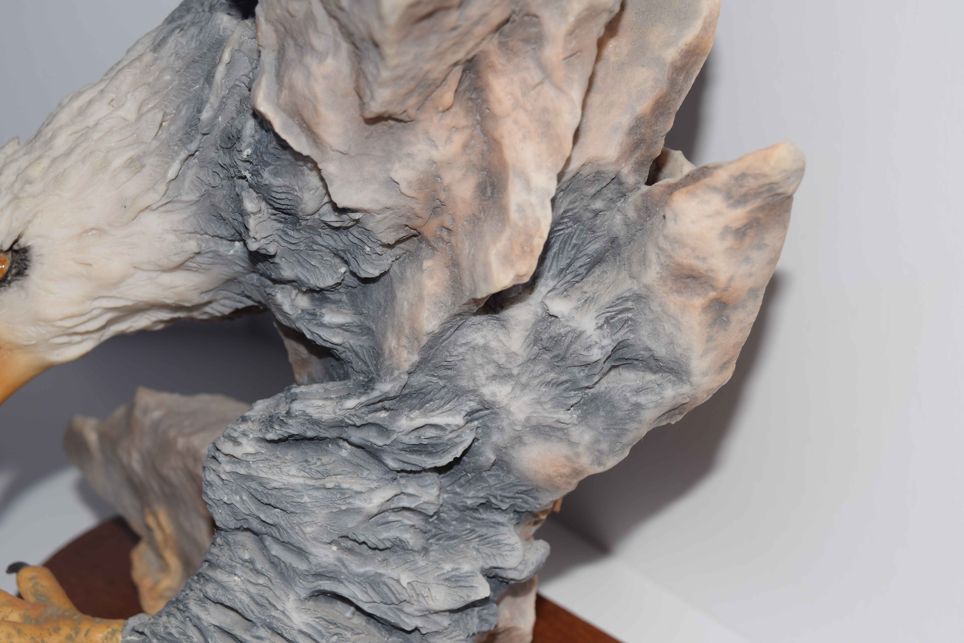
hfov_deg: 33.4
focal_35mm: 60
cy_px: 322
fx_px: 1607
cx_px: 482
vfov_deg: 22.6
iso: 100
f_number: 8
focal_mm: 40
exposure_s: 1/60
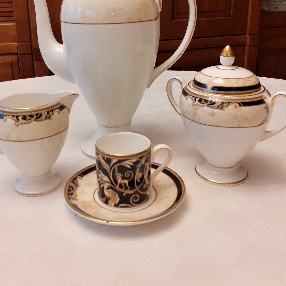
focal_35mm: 37
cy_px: 82
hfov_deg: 44.9
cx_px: 133
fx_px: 346
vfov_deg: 43.9
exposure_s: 1/25
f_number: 1.9
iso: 200
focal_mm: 3.6
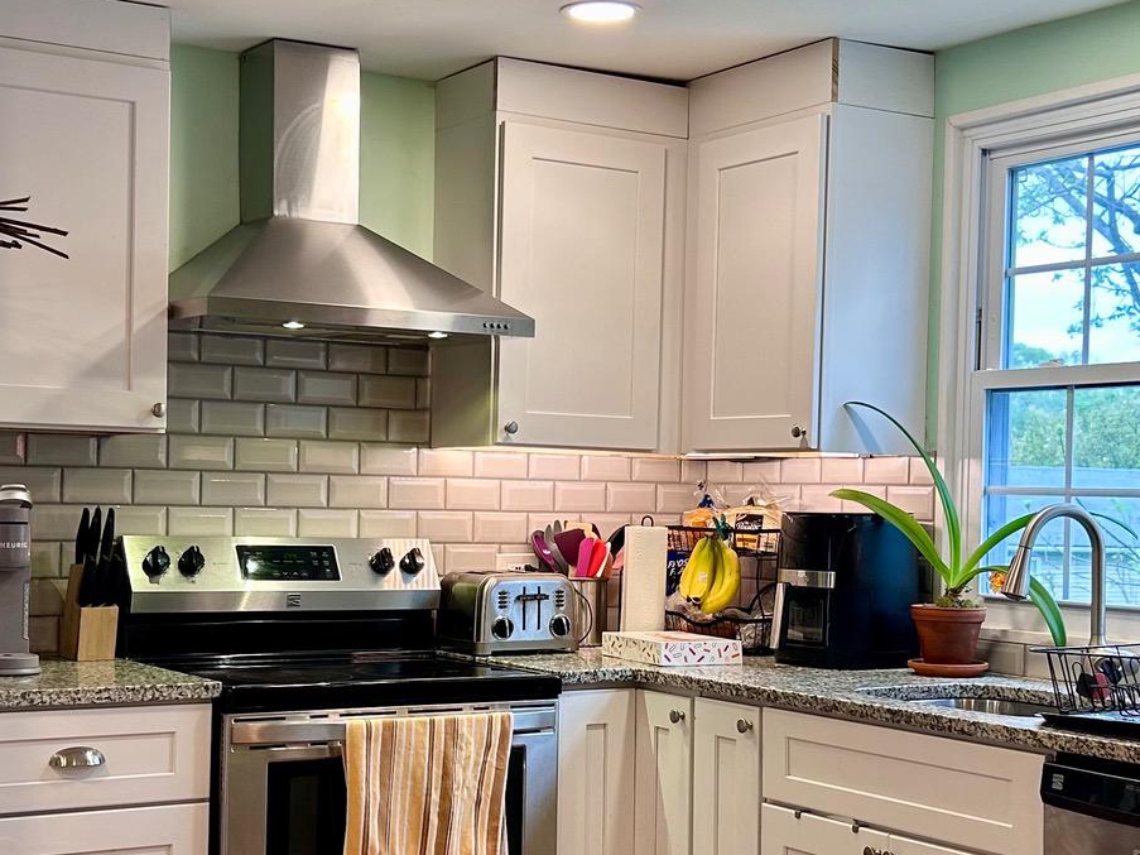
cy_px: 491
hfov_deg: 32.7
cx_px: 564
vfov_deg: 24.8
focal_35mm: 59
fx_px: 1943
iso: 80
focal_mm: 5.7
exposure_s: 1/120
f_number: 1.5
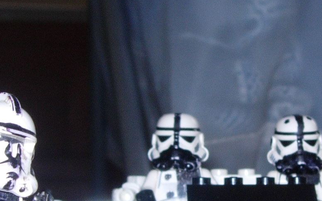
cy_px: 161
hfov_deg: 15.3
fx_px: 1185
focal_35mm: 135
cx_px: 272
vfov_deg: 9.7
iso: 79
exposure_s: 1/64
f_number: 4.8
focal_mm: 7.8
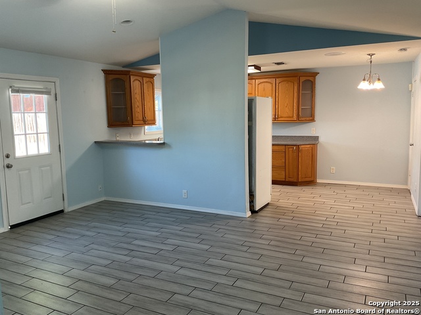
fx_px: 353
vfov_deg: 48.2
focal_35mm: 29
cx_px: 210
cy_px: 158
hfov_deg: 61.7
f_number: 1.8
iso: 80
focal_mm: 3
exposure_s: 1/60
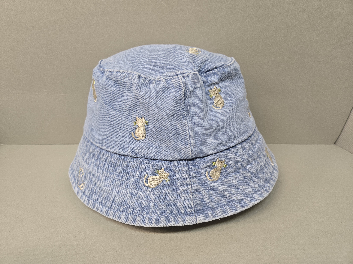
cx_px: 176
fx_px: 235
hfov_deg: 73.9
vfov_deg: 58.9
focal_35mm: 23
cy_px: 132
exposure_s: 1/100
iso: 250
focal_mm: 5.4
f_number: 1.8
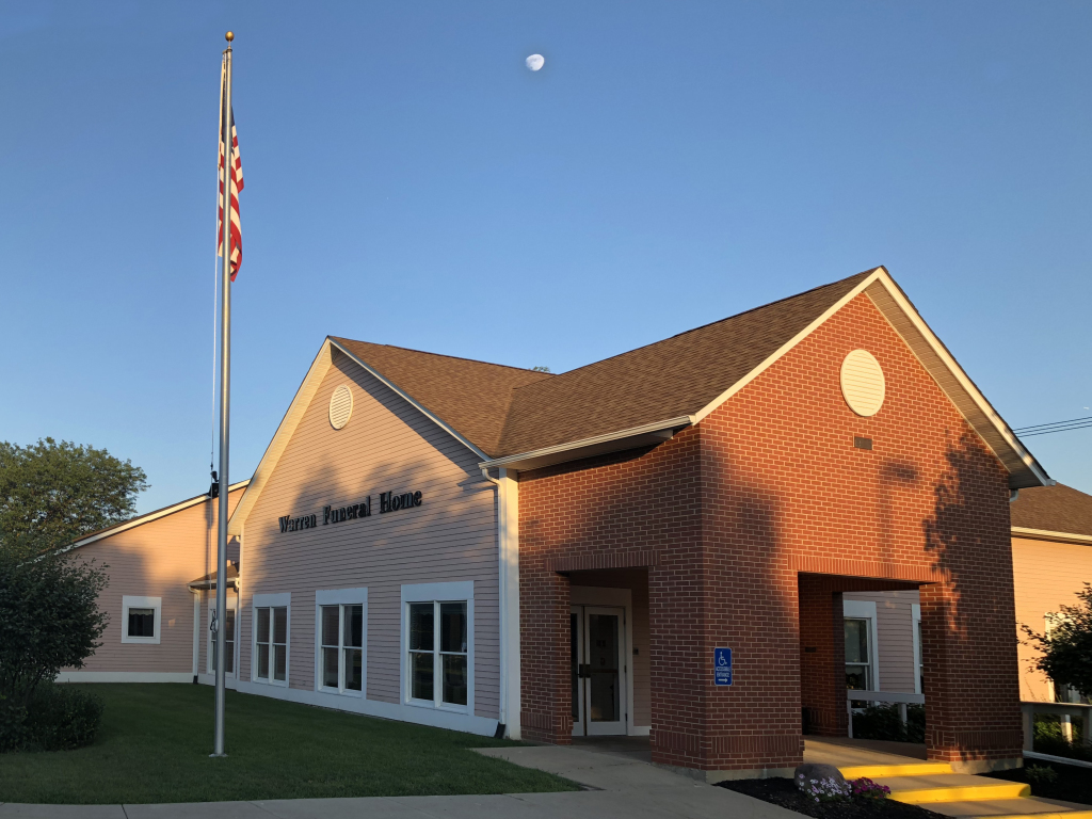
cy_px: 410
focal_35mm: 28
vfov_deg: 49.7
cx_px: 546
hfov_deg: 63.4
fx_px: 883
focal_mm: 3.99
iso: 20
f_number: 1.8
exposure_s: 1/414
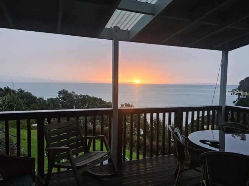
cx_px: 130
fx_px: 194
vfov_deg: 51.4
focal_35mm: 27
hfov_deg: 65.3
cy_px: 92
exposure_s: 1/100
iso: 640
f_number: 1.7
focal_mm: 6.3
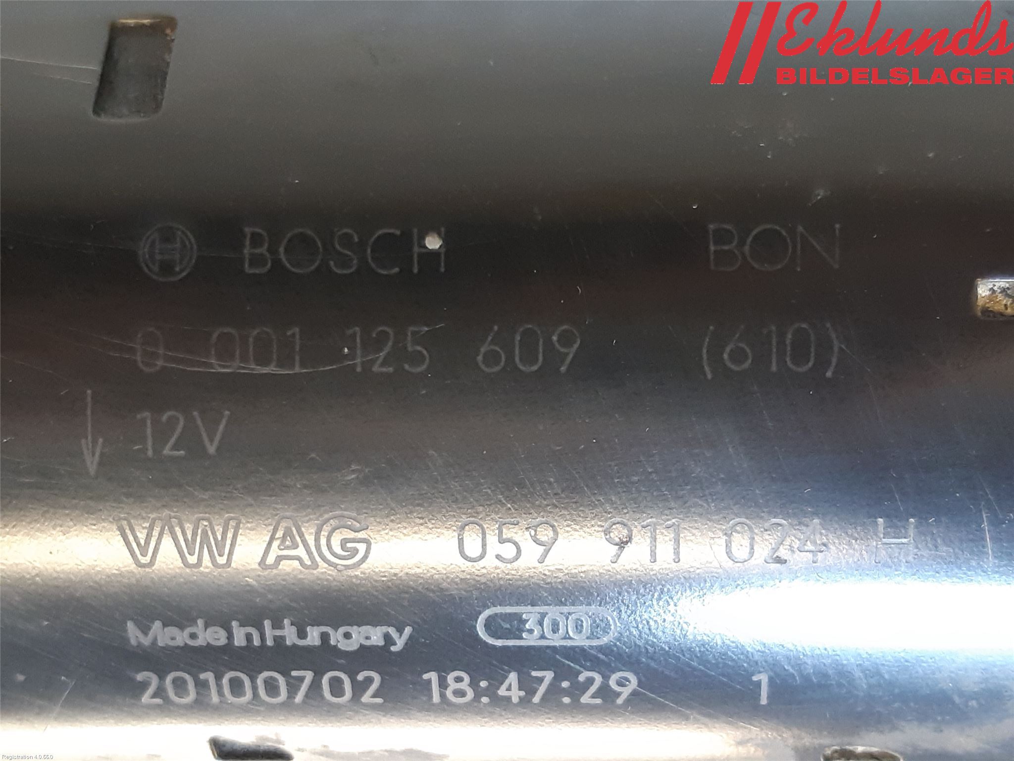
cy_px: 380
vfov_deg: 53.1
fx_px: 762
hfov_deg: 67.3
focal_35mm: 26
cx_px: 507
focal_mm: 3.93
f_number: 1.7
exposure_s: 1/50
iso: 250
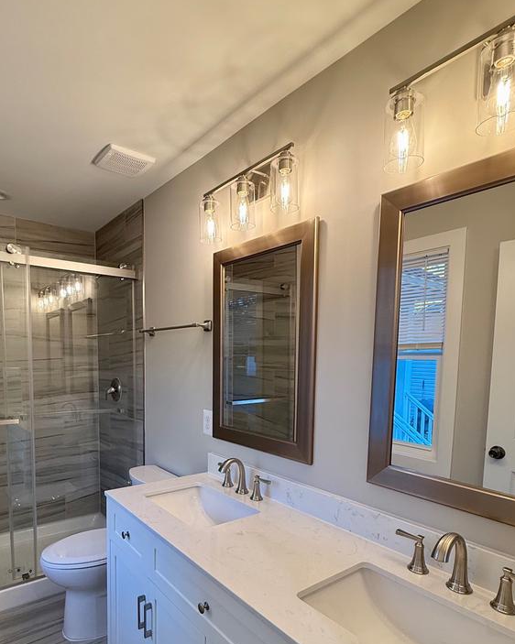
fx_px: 400
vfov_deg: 76.5
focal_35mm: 21
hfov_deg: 65.0
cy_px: 397
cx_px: 209
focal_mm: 2.22
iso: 125
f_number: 2.2
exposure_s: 1/120
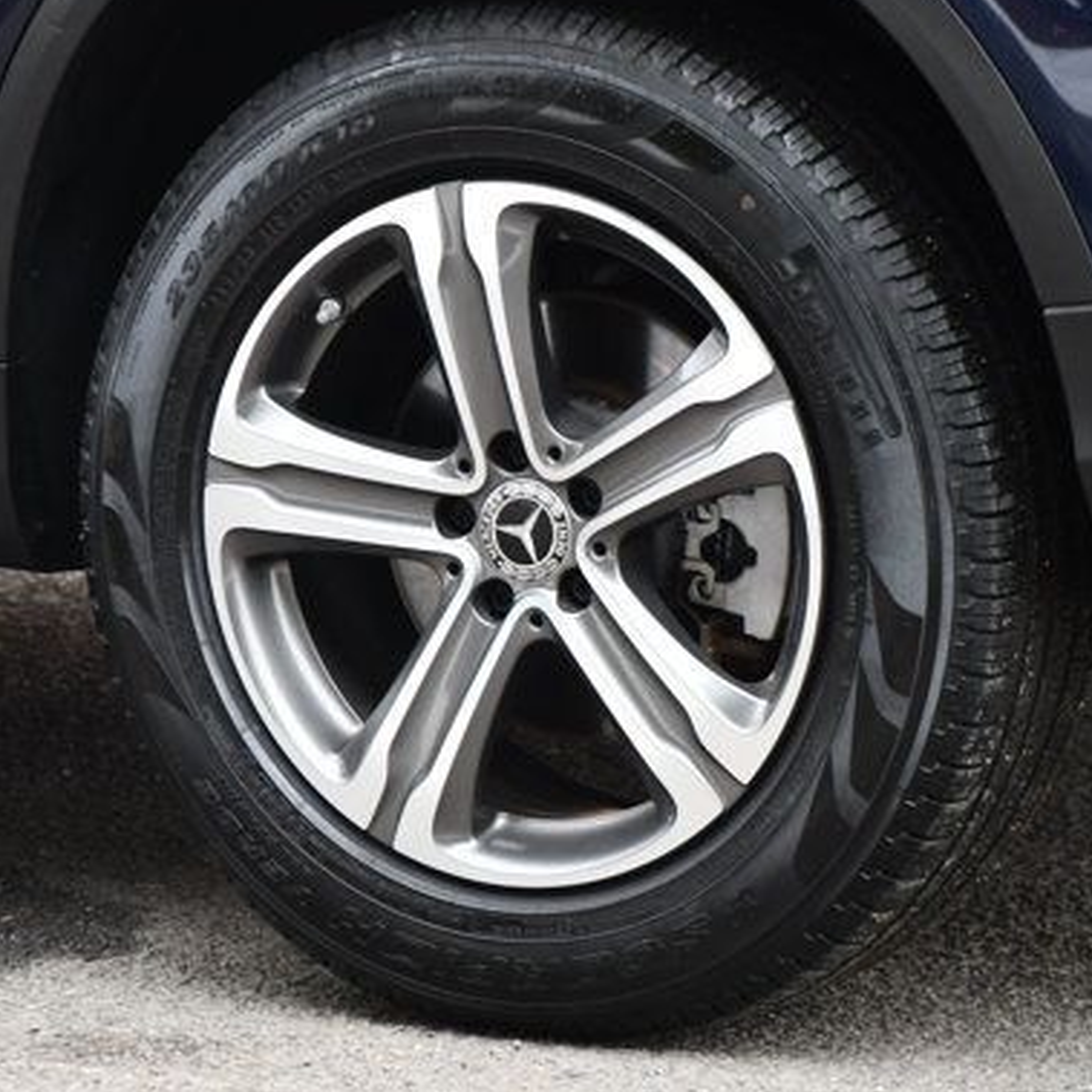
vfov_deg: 7.3
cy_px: 483
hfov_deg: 7.3
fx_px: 8601
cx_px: 504
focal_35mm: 241
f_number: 4.8
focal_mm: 112
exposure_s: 1/250
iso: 720
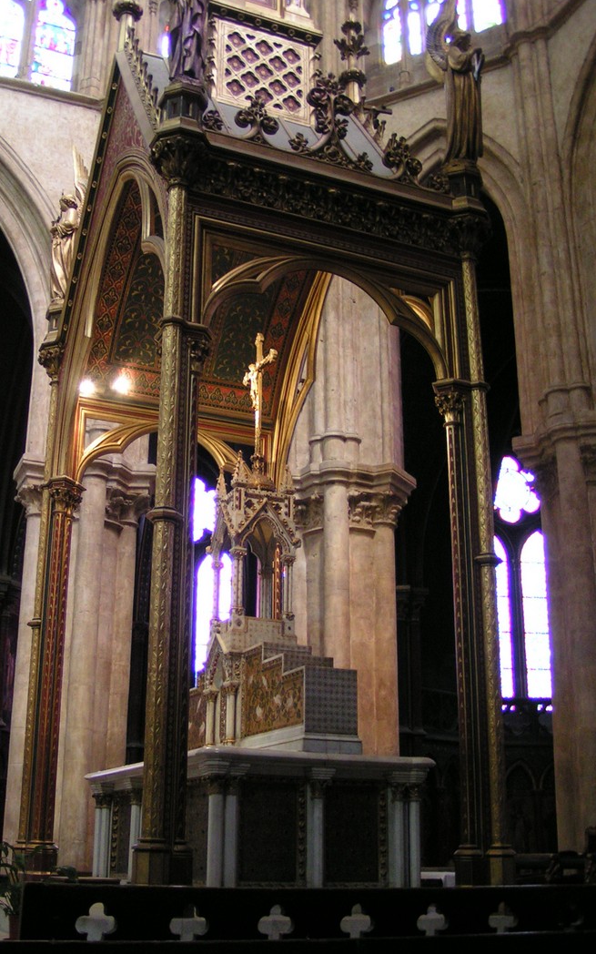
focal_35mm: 41
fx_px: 1066
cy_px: 475
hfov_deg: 31.1
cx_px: 233
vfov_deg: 48.2
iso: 200
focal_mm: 5.8
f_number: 2.8
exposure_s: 1/6
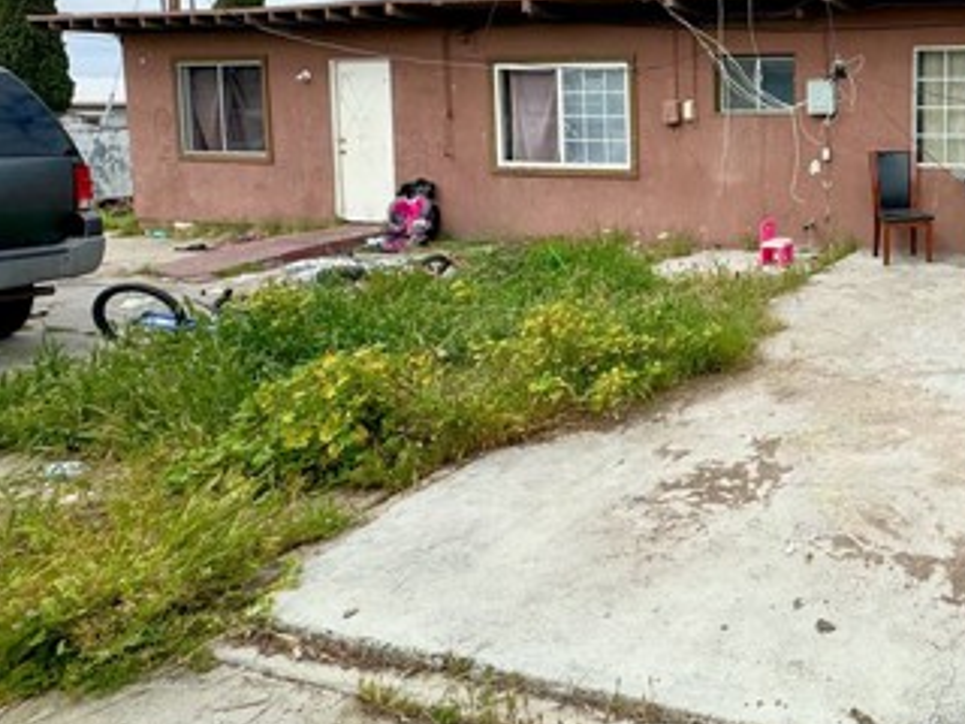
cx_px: 914
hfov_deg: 53.3
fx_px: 781
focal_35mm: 28
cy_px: 181
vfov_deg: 47.9
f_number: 2.2
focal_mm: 2.22
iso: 50
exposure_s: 1/1880
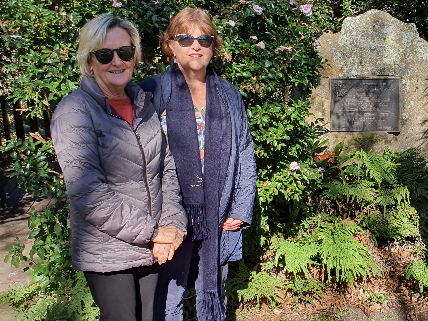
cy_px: 183
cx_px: 363
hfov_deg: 37.0
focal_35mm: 49
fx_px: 606
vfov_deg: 29.6
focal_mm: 4.3
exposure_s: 1/612
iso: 50
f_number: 2.4
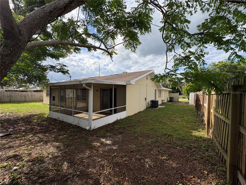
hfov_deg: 102.1
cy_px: 92
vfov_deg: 85.7
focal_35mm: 14
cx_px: 123
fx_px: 99
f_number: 2.2
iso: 50
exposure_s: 1/1880
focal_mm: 2.22
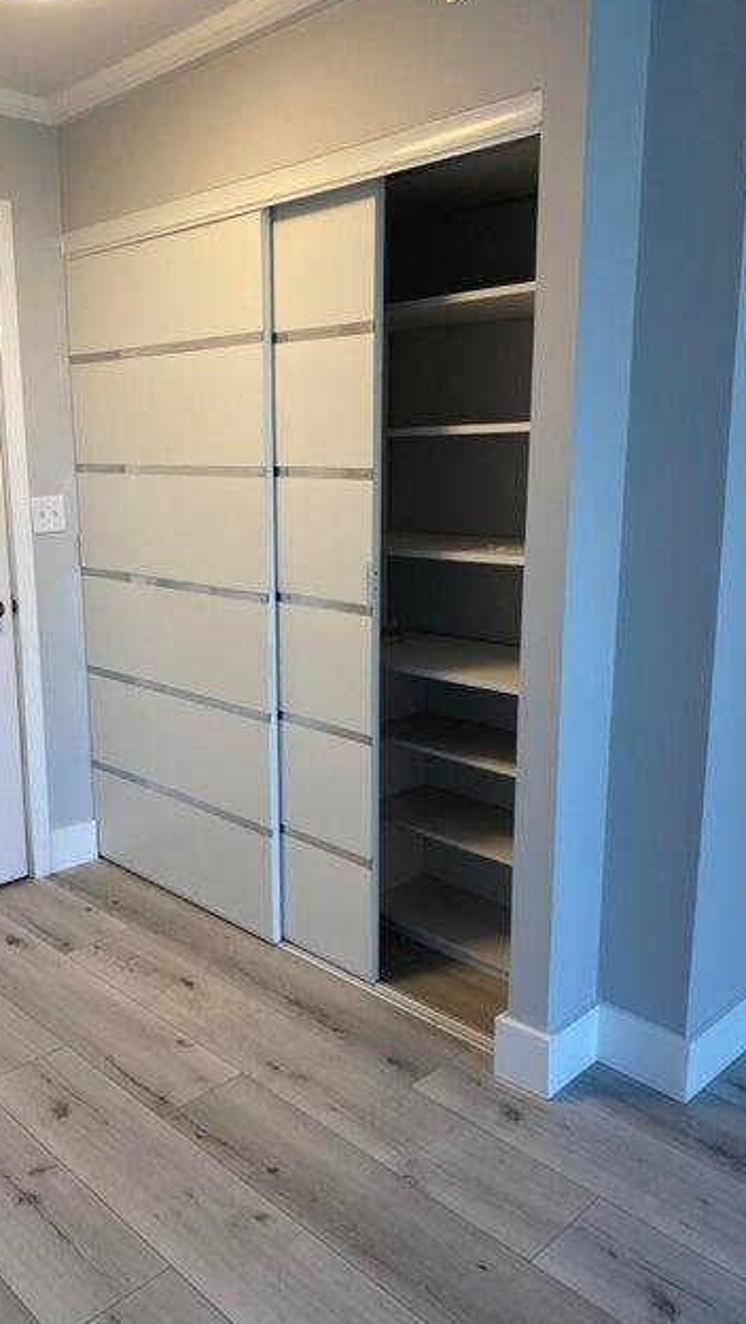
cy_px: 648
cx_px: 292
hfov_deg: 40.0
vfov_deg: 66.0
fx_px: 1019
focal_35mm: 29
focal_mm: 4.25
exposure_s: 1/60
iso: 64
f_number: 1.8
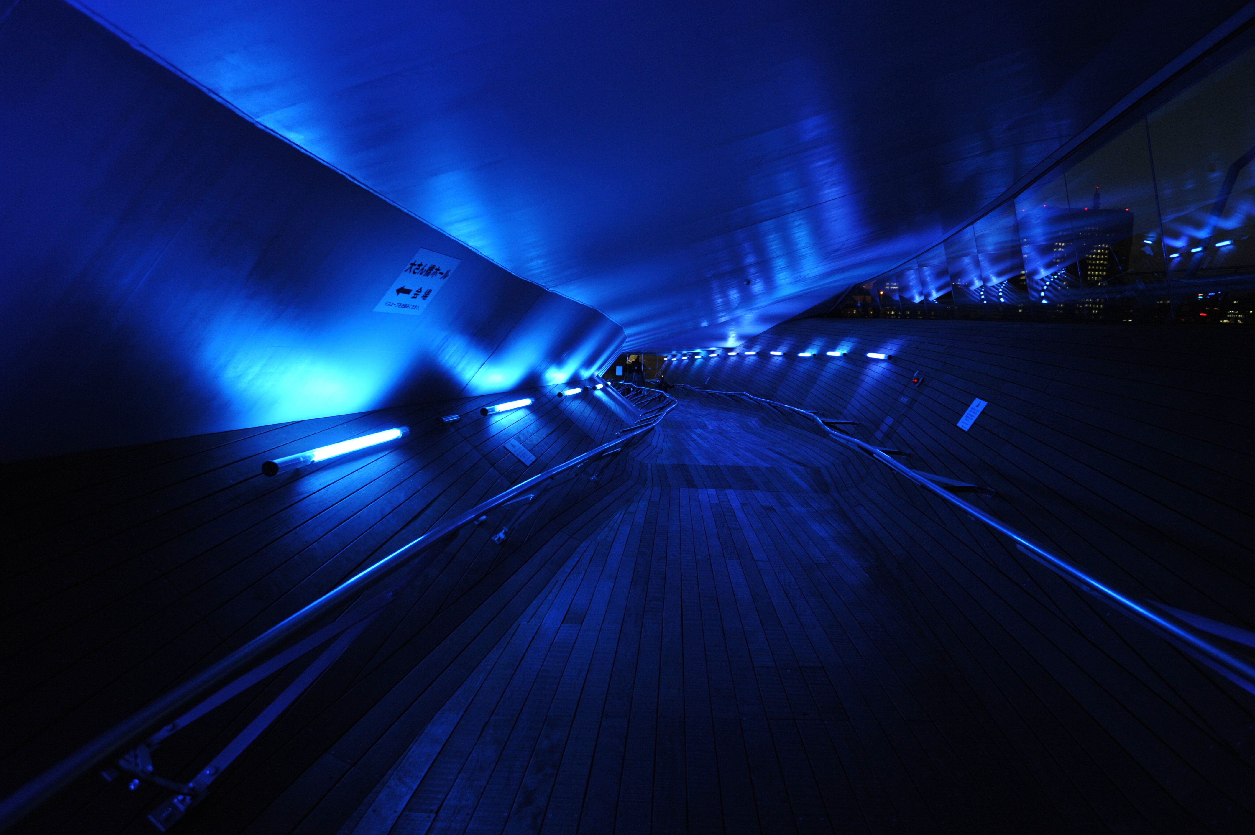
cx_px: 628
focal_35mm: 22
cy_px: 418
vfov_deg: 57.2
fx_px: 766
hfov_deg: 78.6
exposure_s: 1/60
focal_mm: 22
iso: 1600
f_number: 4
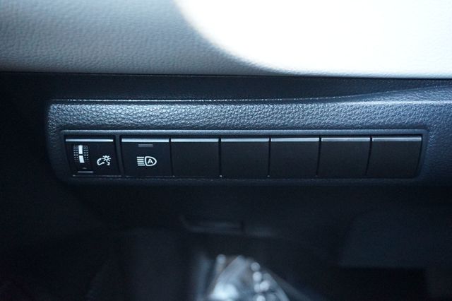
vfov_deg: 31.9
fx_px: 527
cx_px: 226
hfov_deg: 46.4
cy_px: 150
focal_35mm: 42
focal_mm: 28
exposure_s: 1/40
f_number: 4.5
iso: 3200
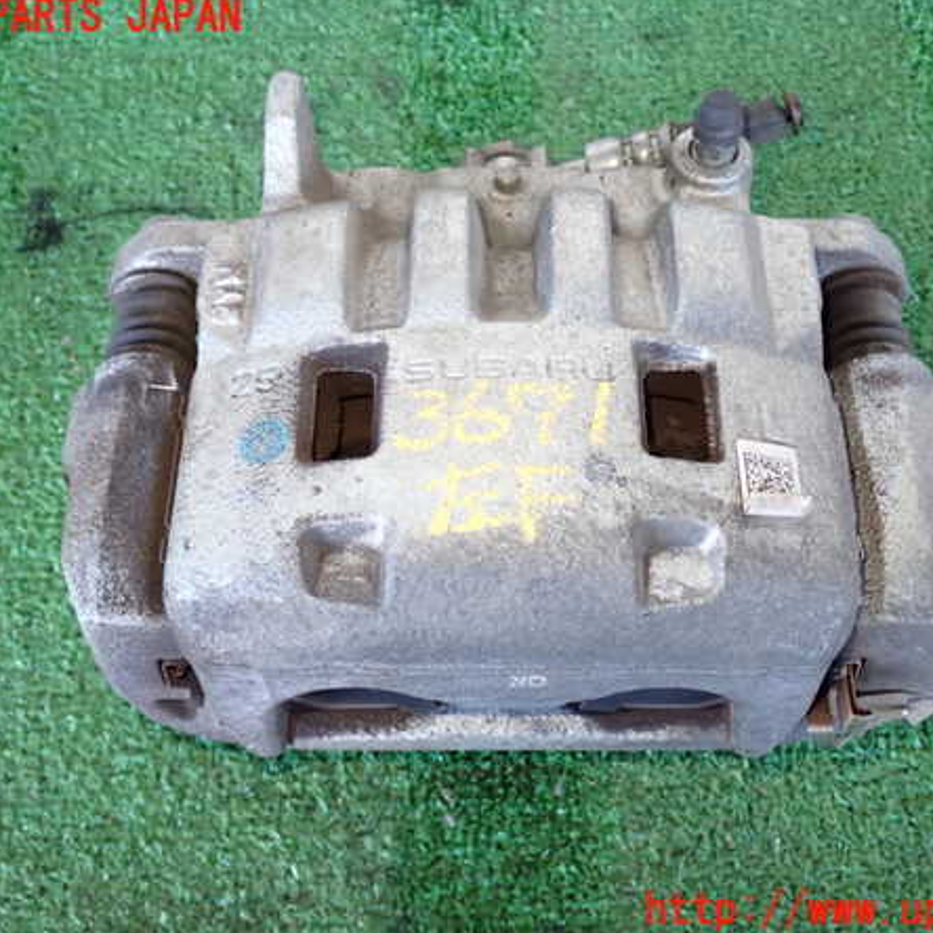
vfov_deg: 34.7
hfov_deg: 34.7
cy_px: 464
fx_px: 1494
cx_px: 490
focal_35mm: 49
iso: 640
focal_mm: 7.31
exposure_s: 1/40
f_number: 2.8
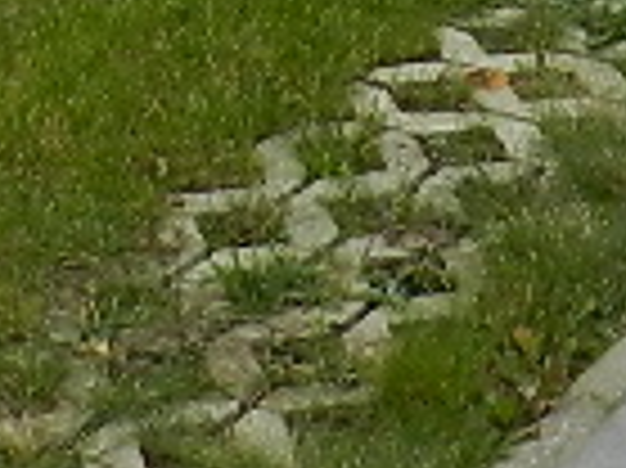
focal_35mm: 170
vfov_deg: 7.5
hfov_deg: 11.6
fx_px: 3072
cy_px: -1030
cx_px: 513
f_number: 3.4
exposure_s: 1/200
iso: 160
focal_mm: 4
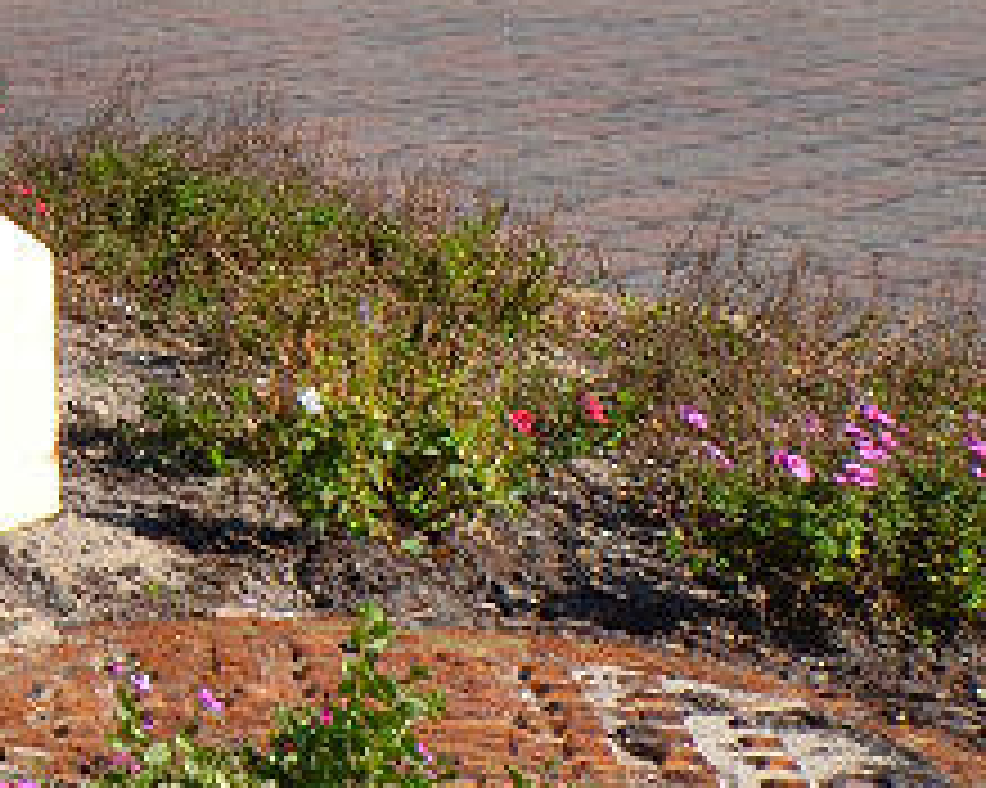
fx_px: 5192
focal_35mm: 178
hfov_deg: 9.8
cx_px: -1211
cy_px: -783
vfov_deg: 8.3
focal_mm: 24
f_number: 7.1
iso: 100
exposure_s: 1/200
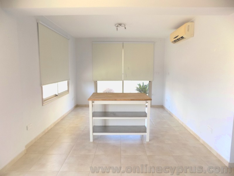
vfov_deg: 58.9
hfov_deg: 73.9
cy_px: 88
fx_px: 155
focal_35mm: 23
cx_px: 117
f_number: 3.1
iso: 80
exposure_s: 1/50
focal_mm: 4
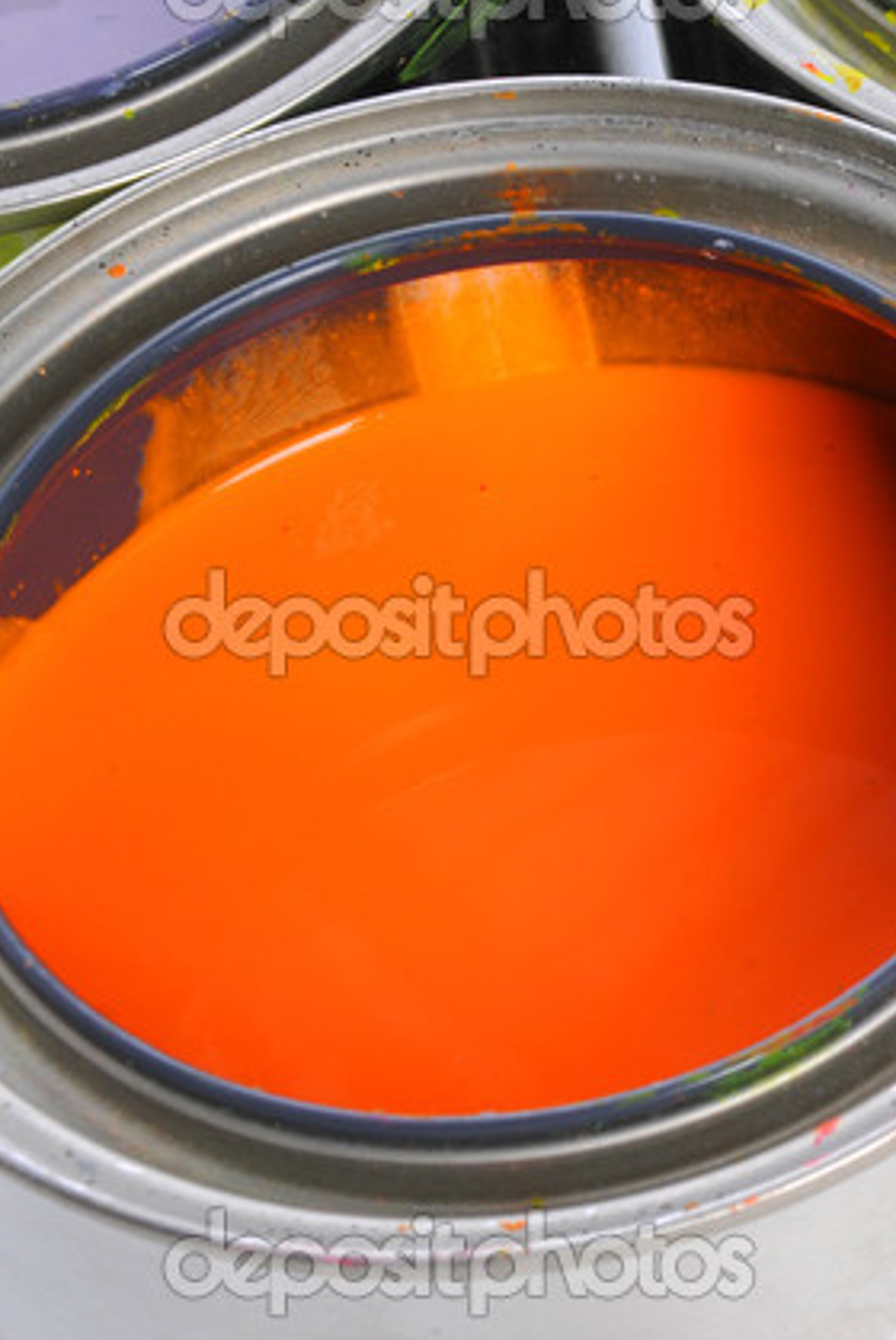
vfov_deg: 12.7
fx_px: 6000
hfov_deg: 8.2
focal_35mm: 161
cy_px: 624
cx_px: 1606
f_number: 10
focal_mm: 44
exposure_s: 1/250
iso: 200
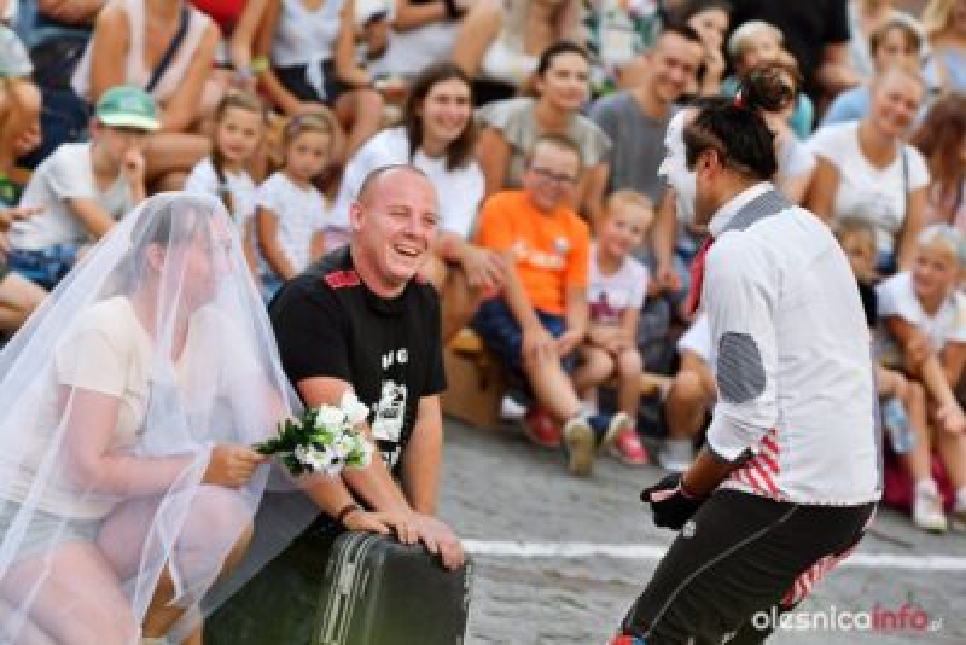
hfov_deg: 10.5
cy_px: 322
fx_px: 5234
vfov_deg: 7.0
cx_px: 483
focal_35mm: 195
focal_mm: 130
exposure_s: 1/1250
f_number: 3.5
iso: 500
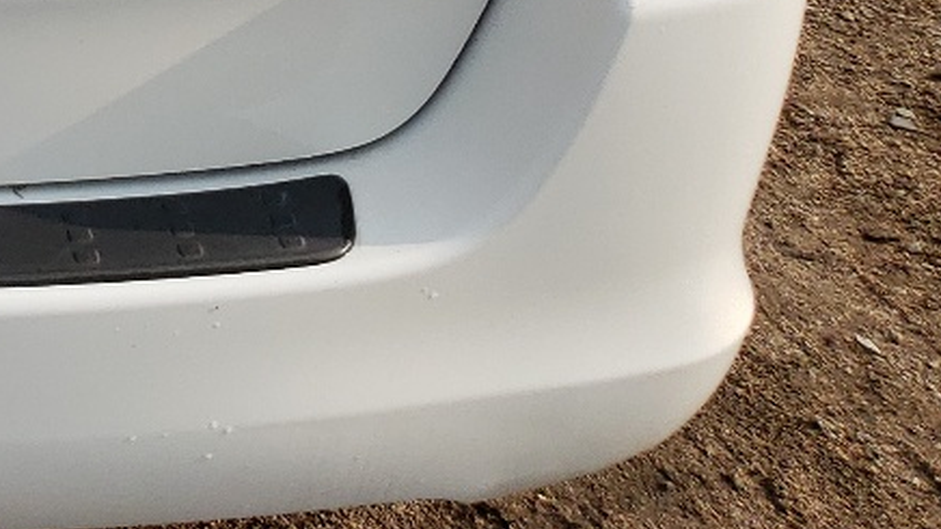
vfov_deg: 10.6
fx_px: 2594
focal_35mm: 104
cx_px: -581
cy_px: -568
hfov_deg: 17.8
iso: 50
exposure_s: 1/3333
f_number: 1.5
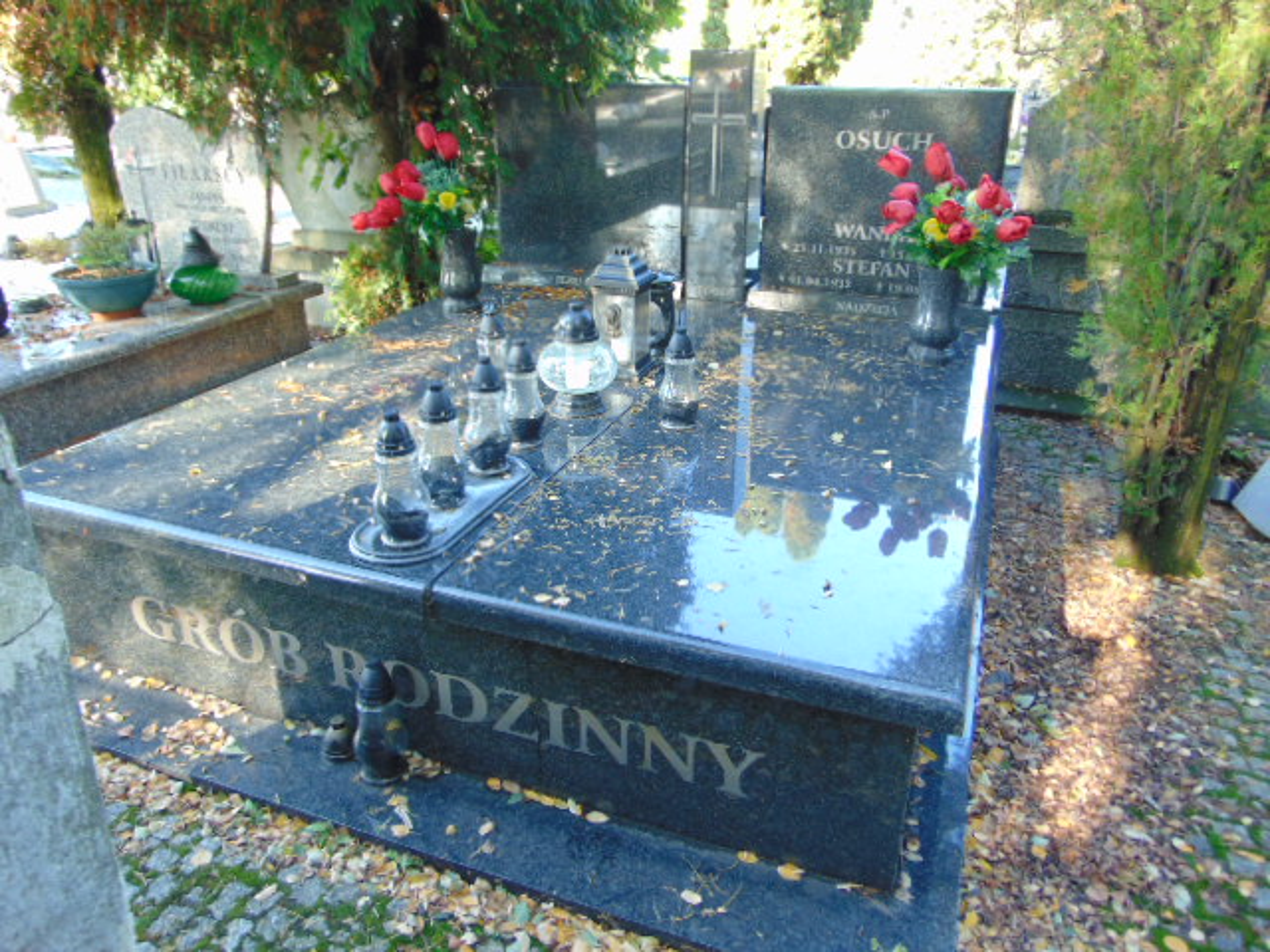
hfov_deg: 69.4
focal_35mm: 25
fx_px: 917
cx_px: 635
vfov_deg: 54.9
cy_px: 476
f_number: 3
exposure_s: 1/40
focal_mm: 4.5
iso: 100
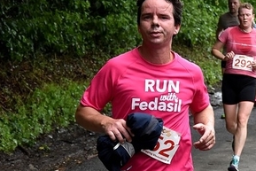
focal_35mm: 218
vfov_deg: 6.3
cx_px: 239
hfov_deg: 9.4
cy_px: 90
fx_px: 1551
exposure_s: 1/500
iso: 800
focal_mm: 70
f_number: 5.3
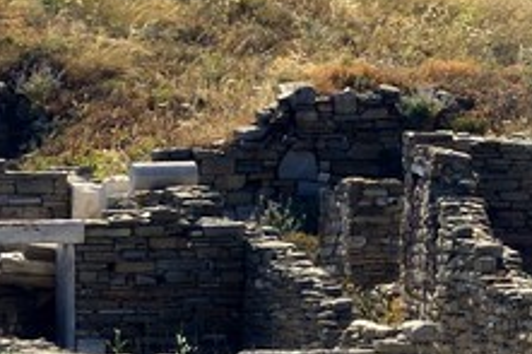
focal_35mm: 1447
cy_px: -125
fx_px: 21367
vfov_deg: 0.9
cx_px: 1461
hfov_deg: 1.4
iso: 200
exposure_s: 1/500
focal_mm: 200
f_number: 7.1
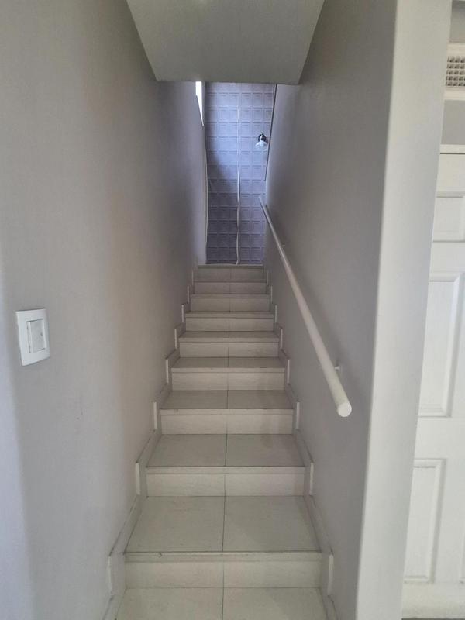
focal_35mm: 13
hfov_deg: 89.9
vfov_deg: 106.2
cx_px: 232
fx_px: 233
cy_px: 310
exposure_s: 1/50
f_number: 2.2
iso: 500
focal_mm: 1.74
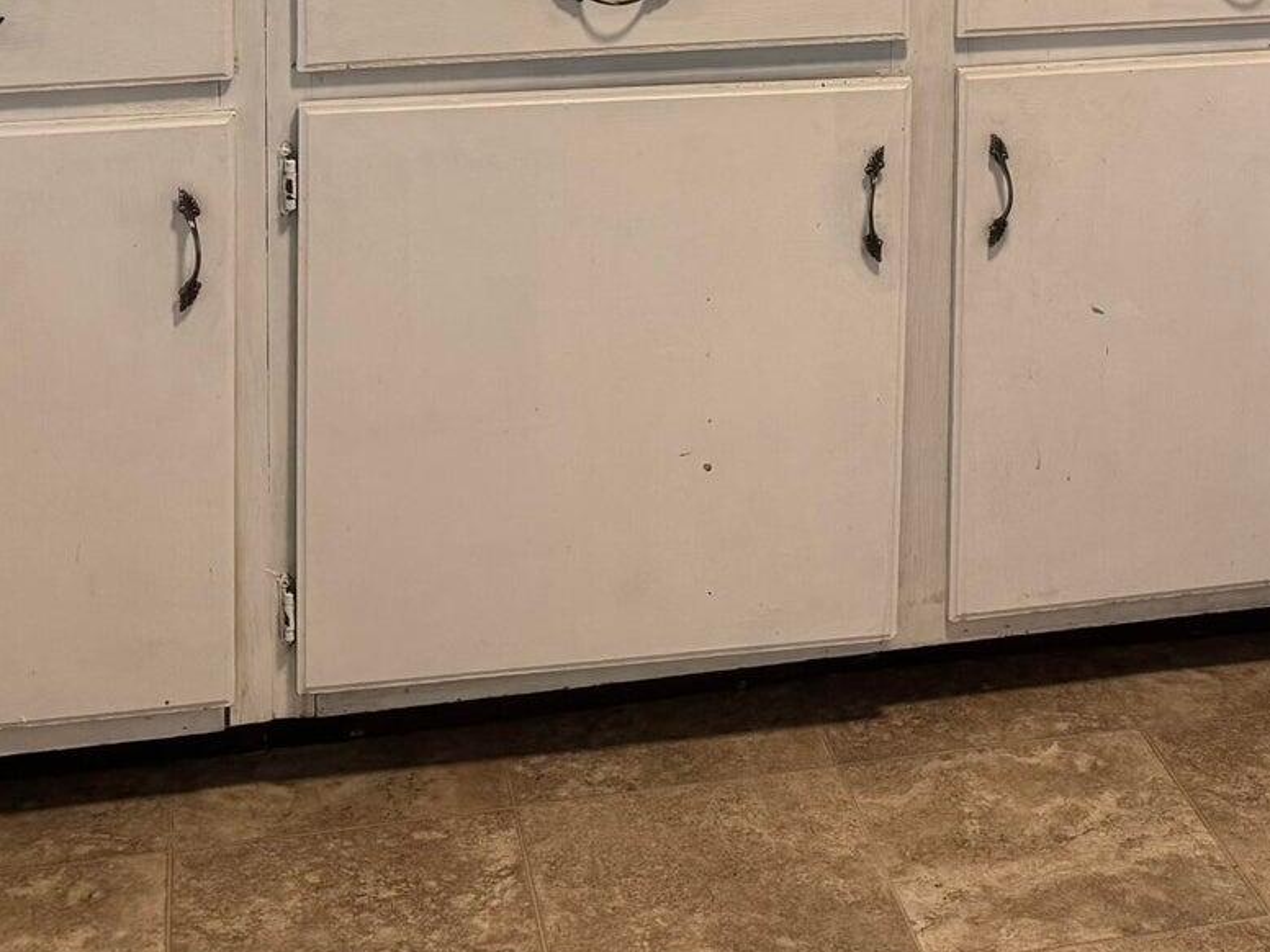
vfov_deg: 20.5
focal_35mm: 66
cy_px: -263
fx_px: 2421
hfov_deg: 29.2
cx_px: 827
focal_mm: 6.76
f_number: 1.78
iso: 200
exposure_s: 1/120
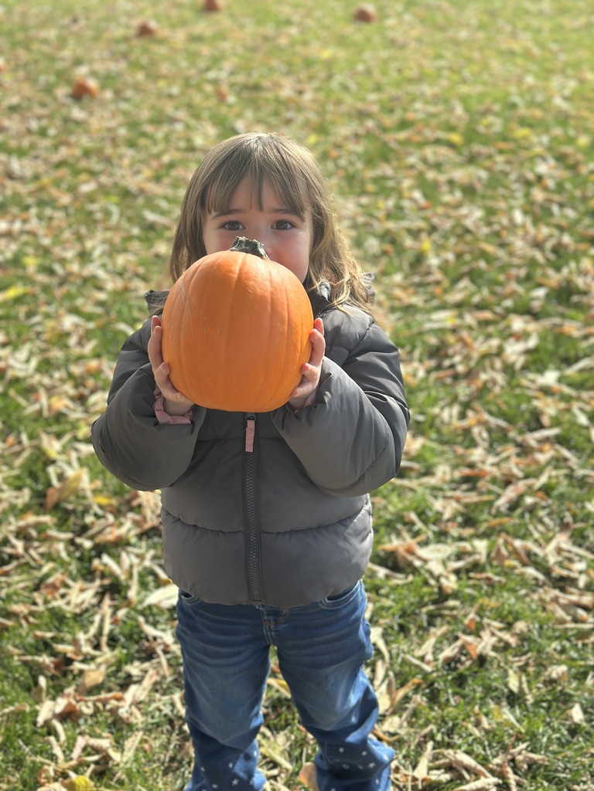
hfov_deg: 30.3
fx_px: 1098
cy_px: 396
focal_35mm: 48
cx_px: 297
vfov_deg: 39.7
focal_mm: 6.86
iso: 80
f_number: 1.78
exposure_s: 1/1613
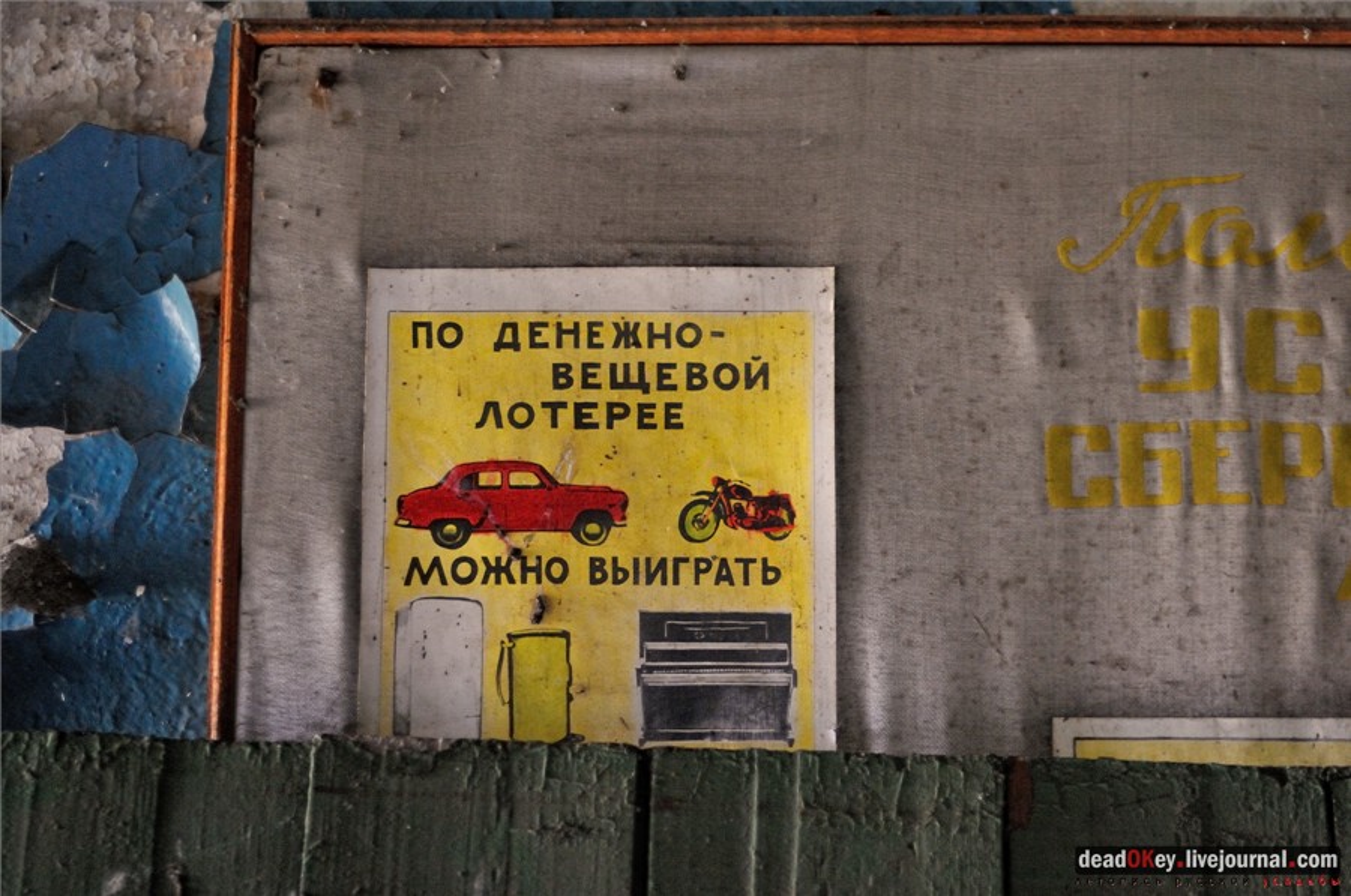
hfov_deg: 27.0
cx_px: 676
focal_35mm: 75
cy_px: 448
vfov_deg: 18.1
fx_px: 2810
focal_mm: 50
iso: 1600
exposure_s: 1/30
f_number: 1.6
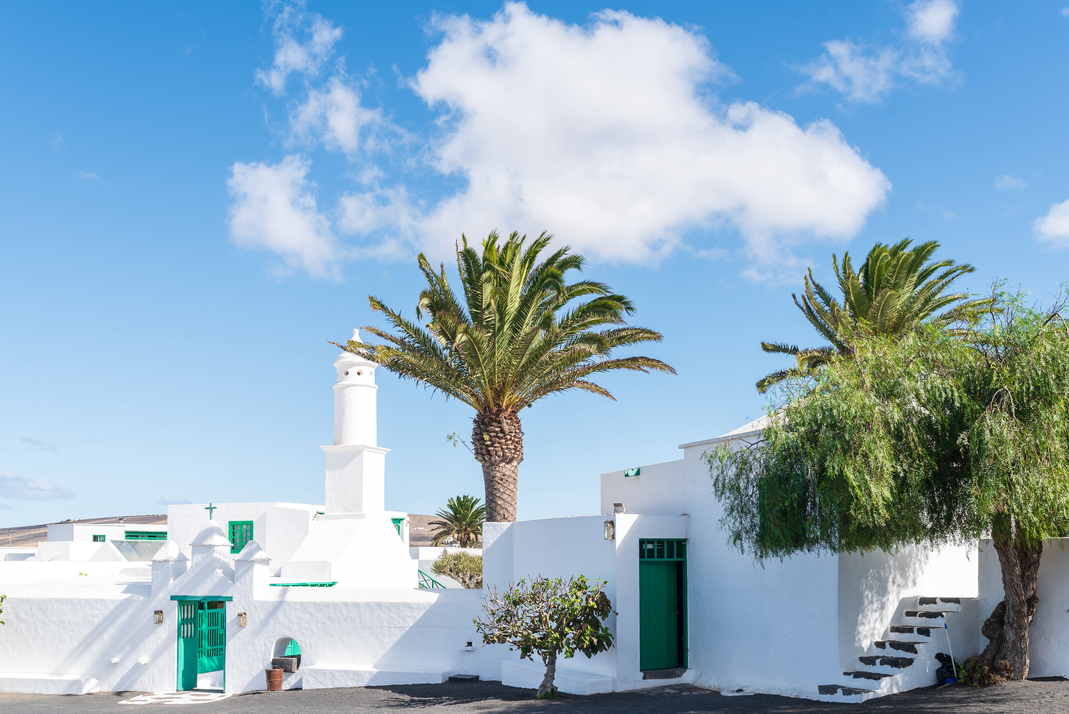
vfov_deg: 37.9
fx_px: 1040
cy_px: 357
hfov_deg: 54.4
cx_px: 534
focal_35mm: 35
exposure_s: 1/160
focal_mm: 35
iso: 100
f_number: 8
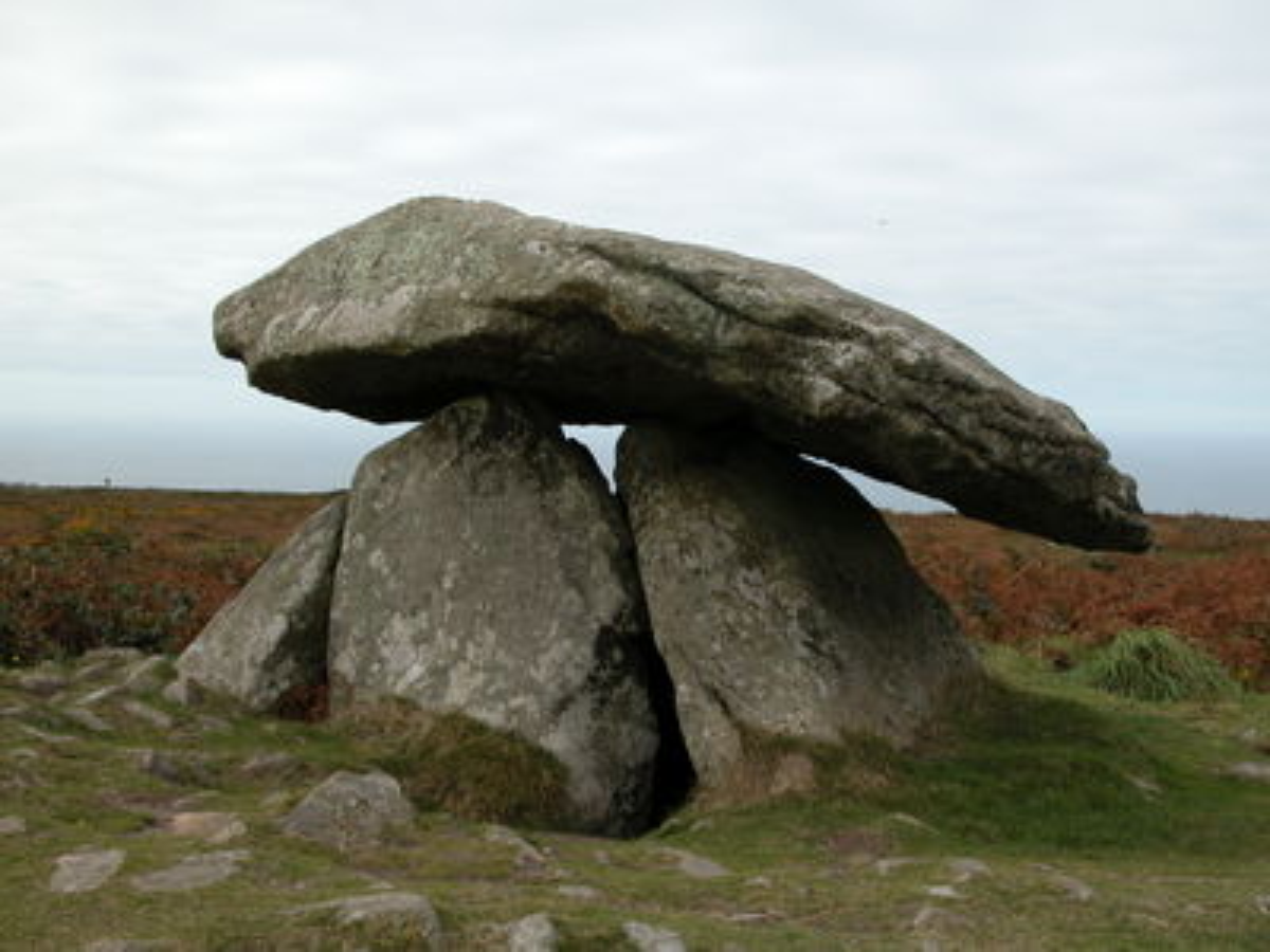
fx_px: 2275
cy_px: 476
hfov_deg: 31.2
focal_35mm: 62
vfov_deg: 23.7
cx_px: 635
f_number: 5.7
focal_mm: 15.7
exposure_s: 1/219
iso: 100
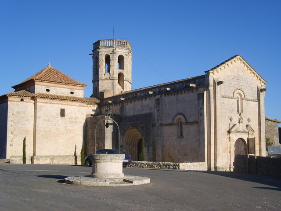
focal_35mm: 43
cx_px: 140
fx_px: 349
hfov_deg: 43.9
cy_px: 106
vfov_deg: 33.6
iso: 50
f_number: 3
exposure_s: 1/1000
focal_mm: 7.2
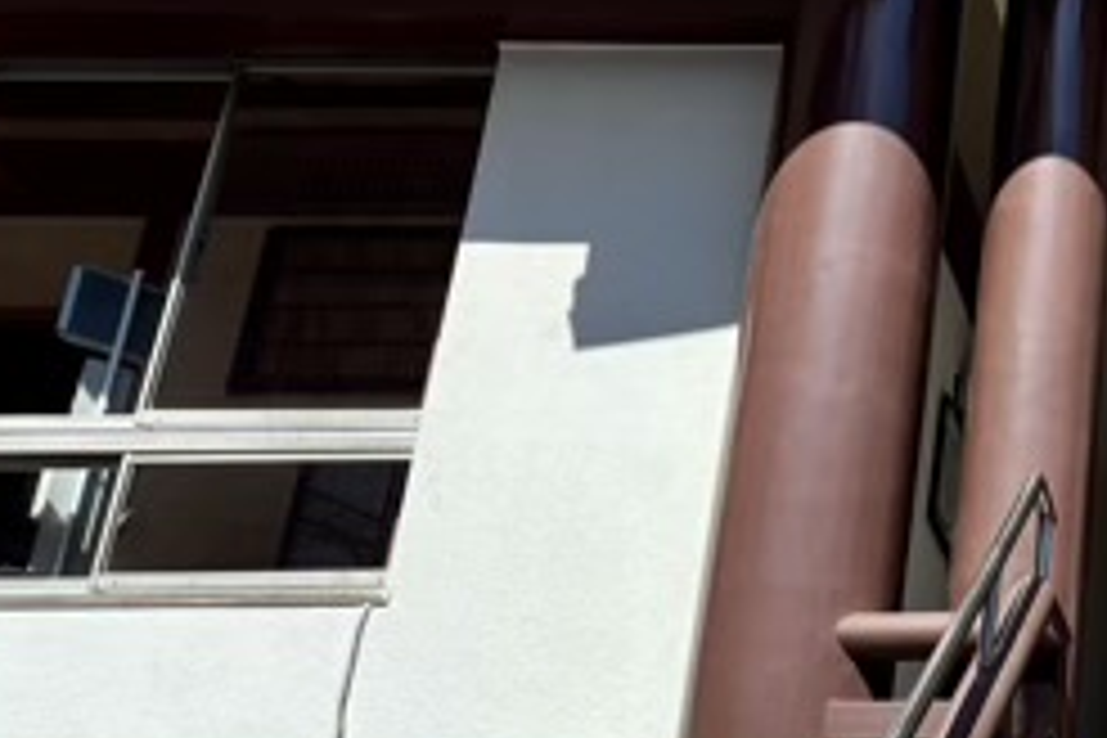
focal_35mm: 77
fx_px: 2368
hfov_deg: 23.3
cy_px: 187
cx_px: 1440
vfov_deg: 17.6
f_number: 1.6
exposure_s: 1/2639
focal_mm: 5.96
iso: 50
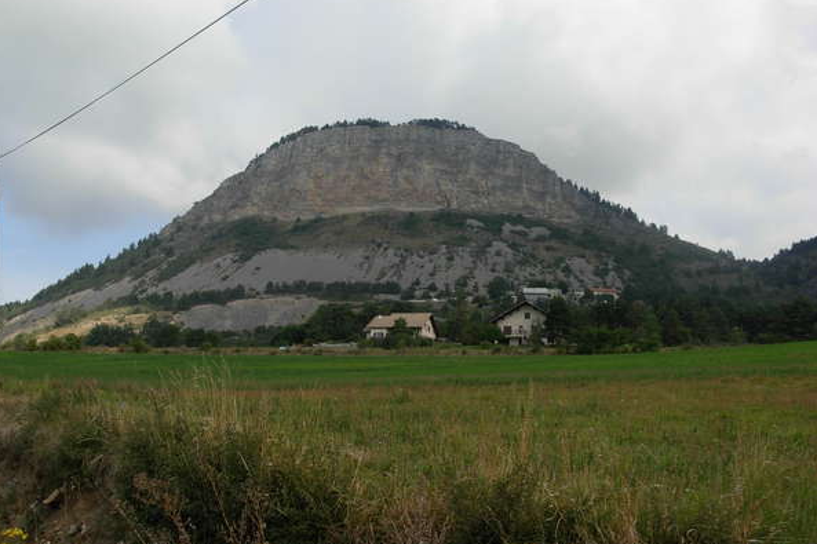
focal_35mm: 40
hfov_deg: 48.5
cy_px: 258
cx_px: 406
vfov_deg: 33.4
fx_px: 907
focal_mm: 6.3
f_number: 4.9
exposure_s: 1/443
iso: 79
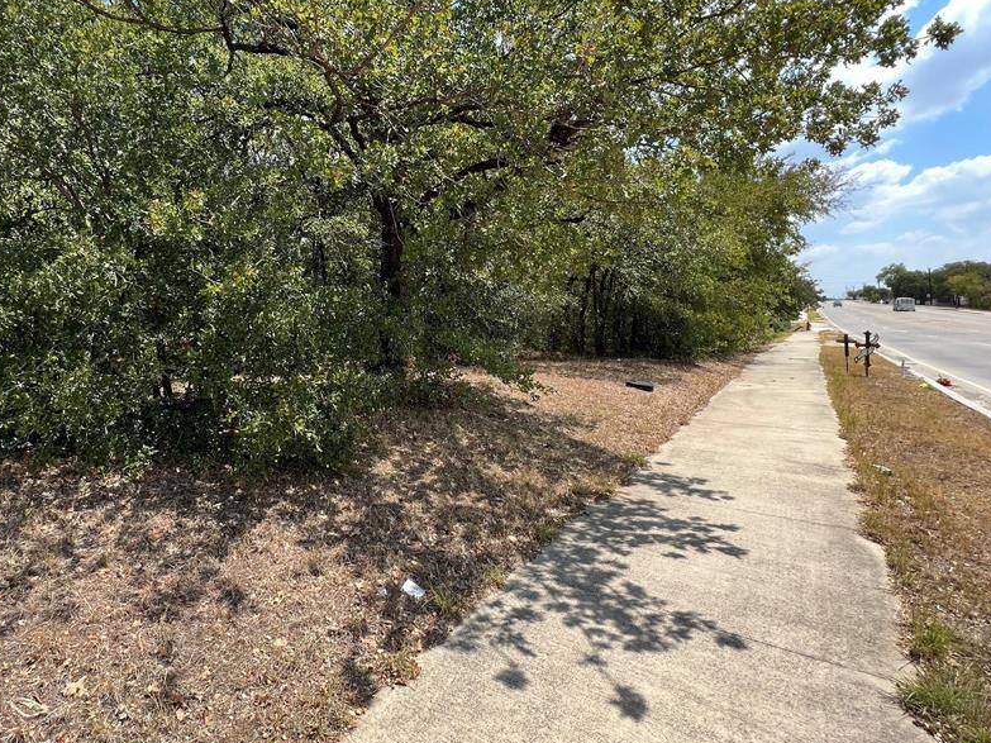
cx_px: 429
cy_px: 315
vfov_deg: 74.2
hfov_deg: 90.5
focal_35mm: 17
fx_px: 487
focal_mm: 1.57
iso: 32
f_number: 1.8
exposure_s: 1/410
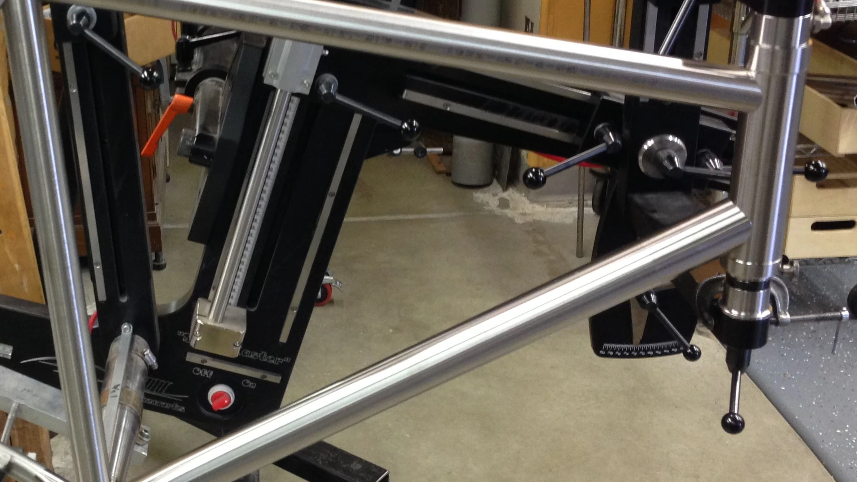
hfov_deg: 35.8
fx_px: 1295
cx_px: 220
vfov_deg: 21.1
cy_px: 196
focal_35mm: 57
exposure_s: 1/20
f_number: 2.4
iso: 125
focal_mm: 4.12
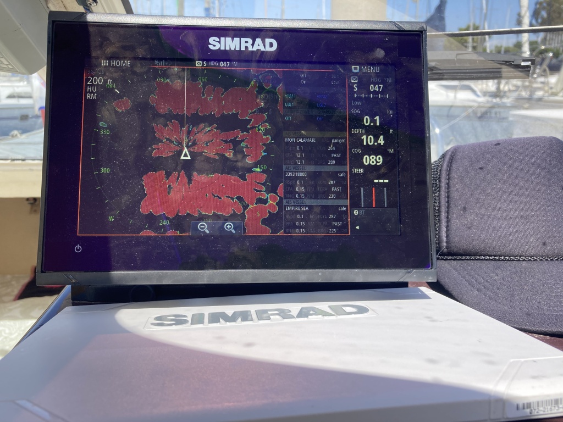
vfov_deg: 49.7
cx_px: 282
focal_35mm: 28
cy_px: 211
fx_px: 455
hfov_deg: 63.4
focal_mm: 3.99
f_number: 1.8
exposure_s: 1/457
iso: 20
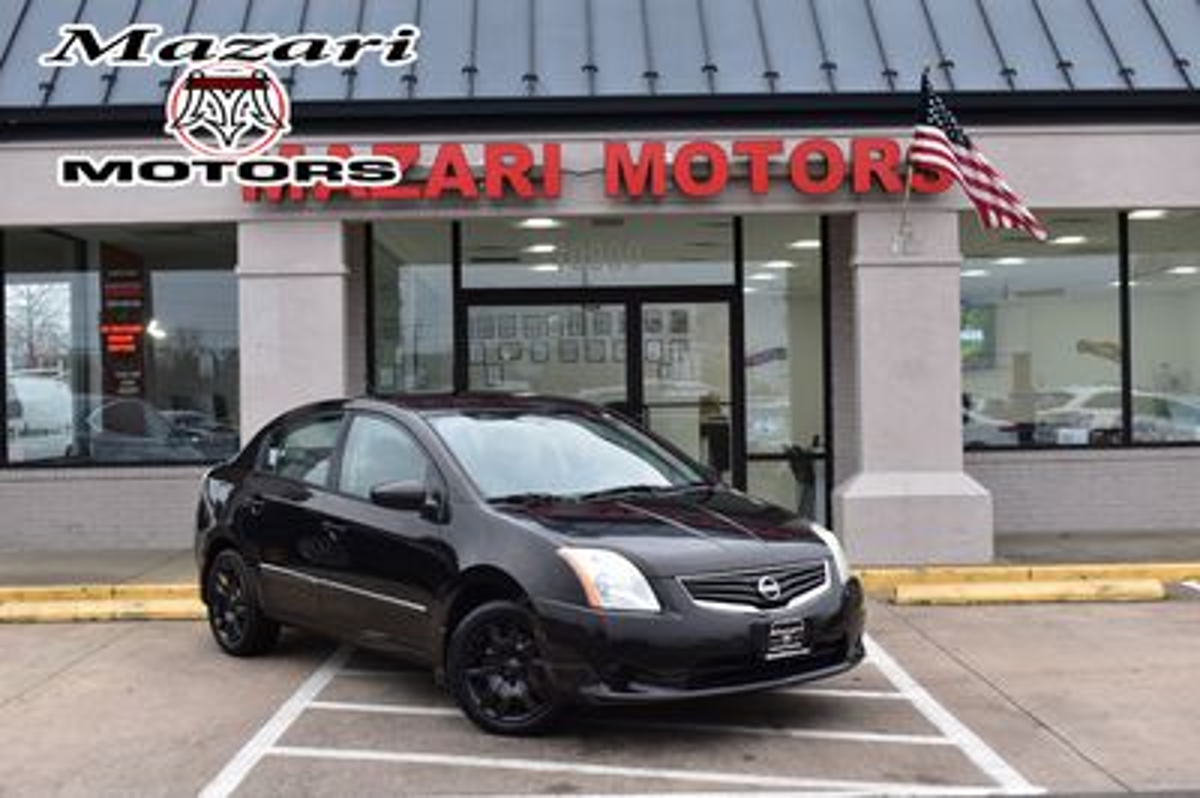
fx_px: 1549
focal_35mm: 46
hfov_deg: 42.4
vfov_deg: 28.9
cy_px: 399
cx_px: 600
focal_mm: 31
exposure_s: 1/60
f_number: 8
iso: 400
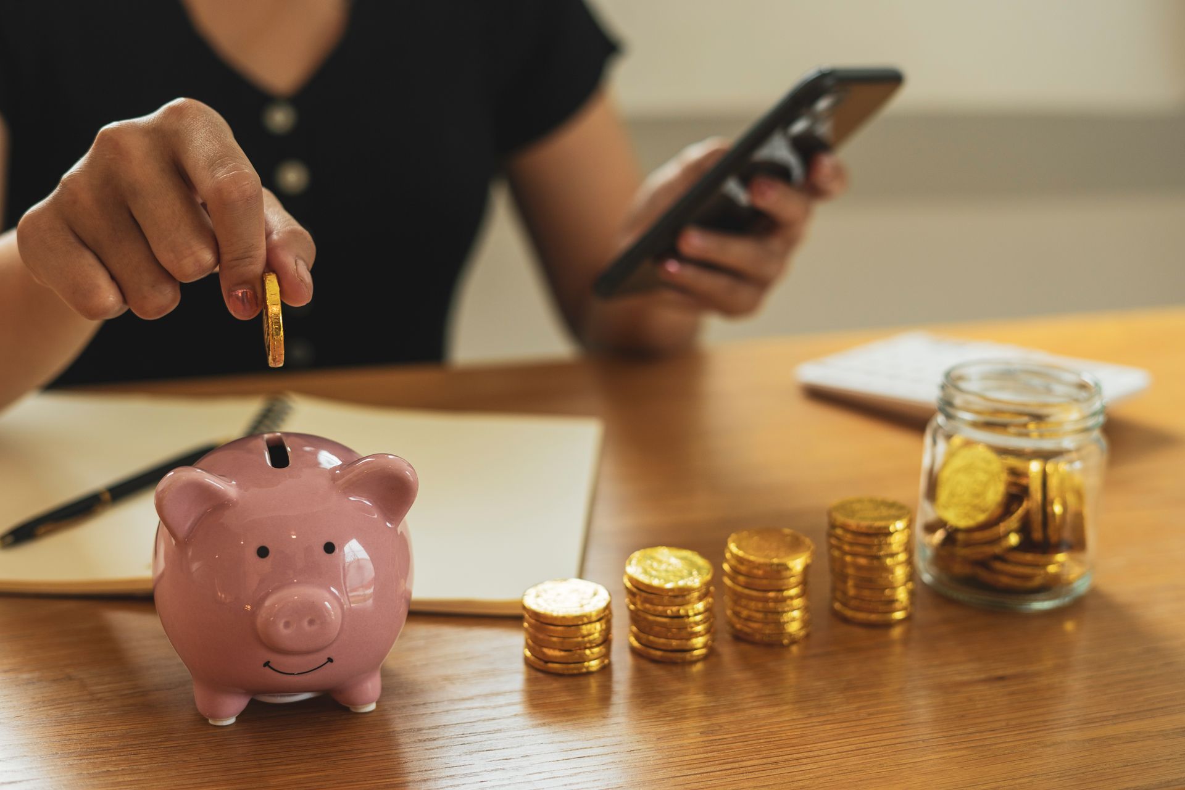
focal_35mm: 50
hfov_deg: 39.6
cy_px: 395
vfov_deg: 27.0
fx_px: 1646
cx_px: 592
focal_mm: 50
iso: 100
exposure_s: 1/60
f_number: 3.2
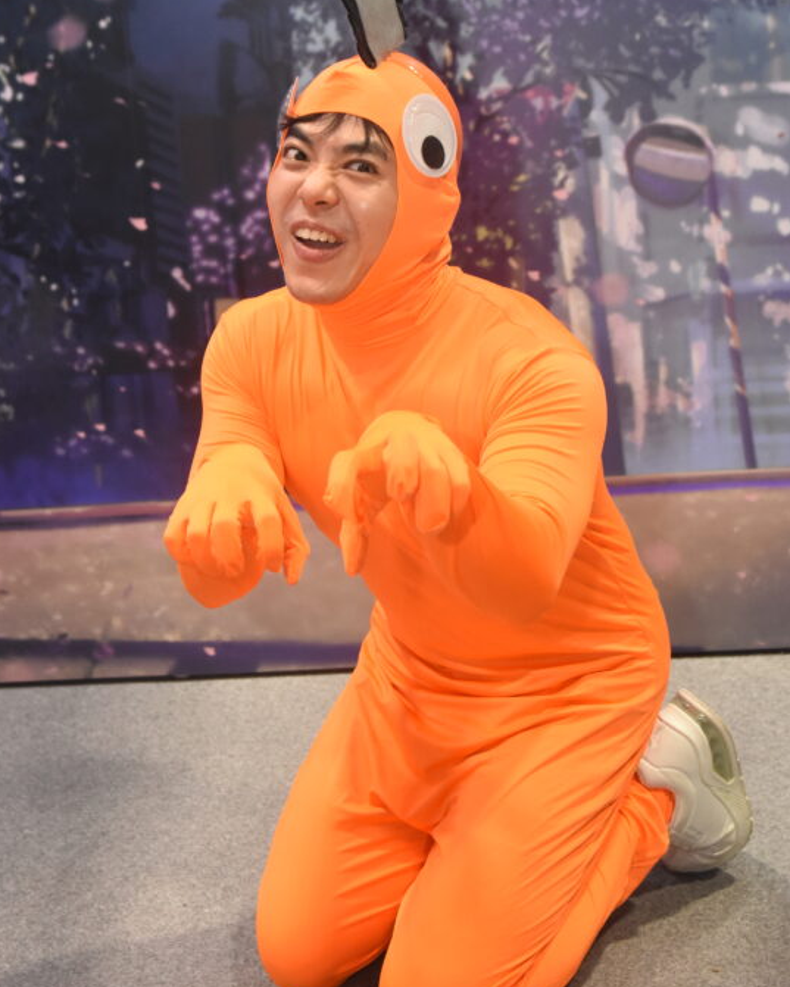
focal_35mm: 73
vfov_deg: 26.0
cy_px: 384
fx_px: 2133
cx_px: 401
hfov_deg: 21.0
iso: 1600
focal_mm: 34
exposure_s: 1/200
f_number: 4
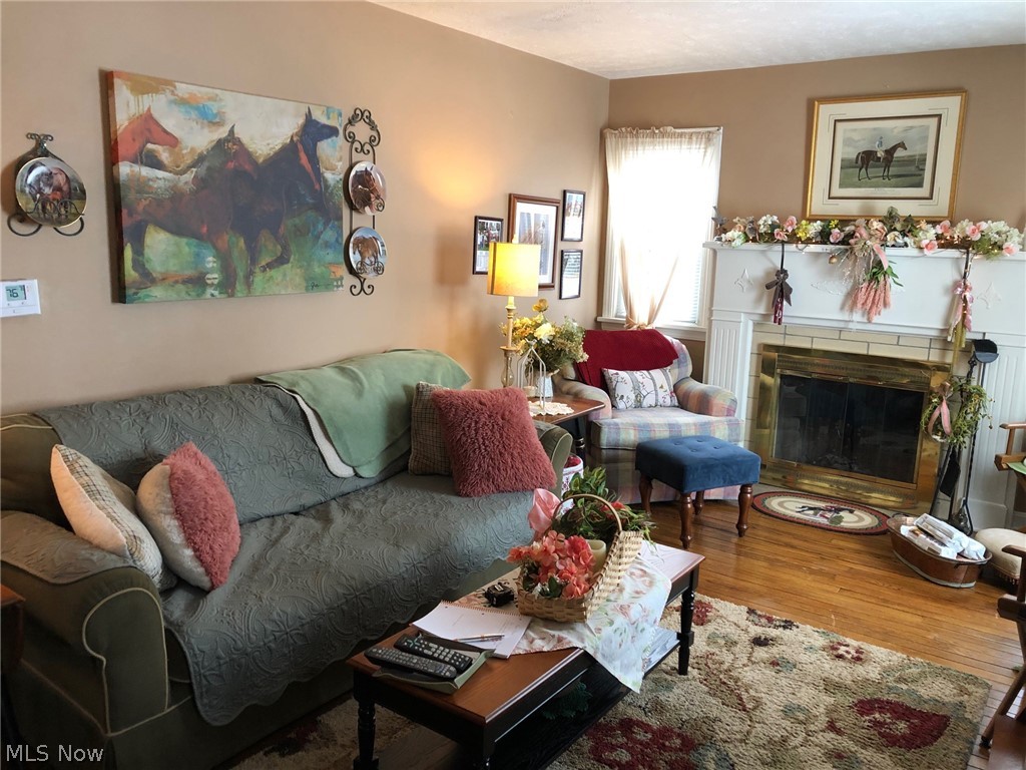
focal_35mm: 28
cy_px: 385
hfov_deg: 63.4
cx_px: 513
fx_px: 830
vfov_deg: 49.7
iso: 40
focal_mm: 3.99
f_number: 1.8
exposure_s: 1/15
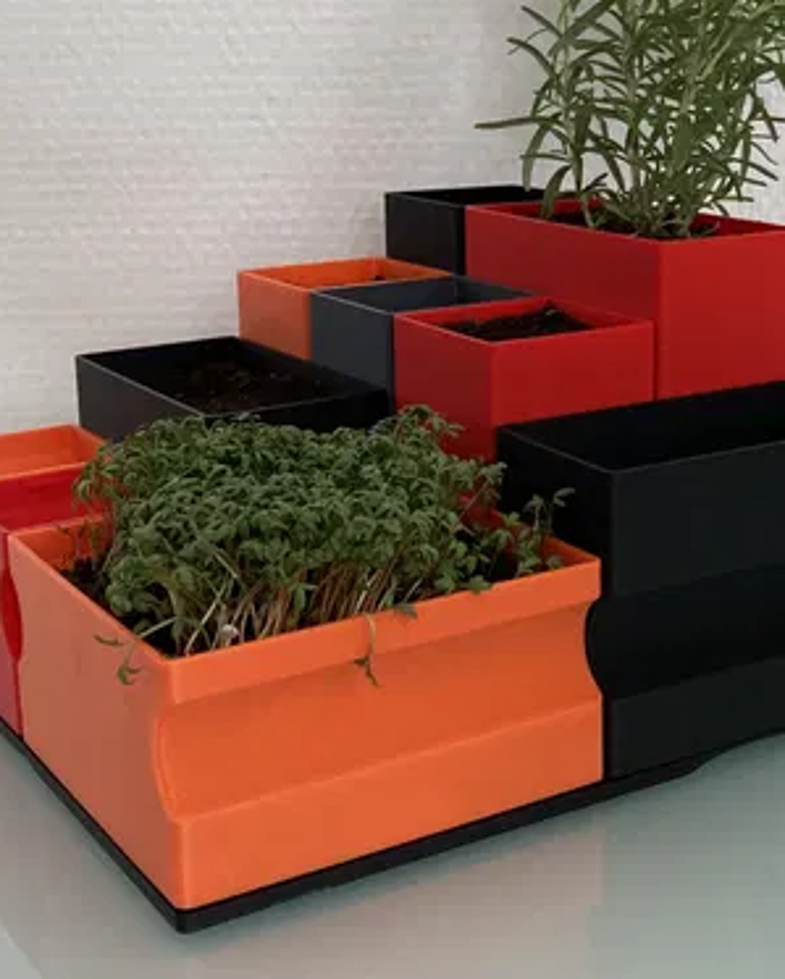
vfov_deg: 30.7
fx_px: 1769
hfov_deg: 24.7
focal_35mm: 61
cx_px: 597
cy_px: 319
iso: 80
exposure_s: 1/72
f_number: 1.8
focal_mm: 3.99
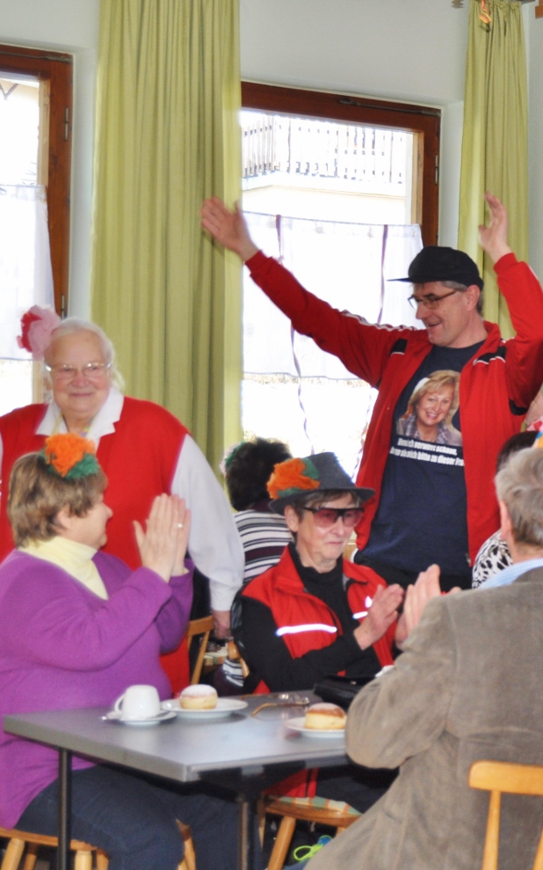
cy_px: 436
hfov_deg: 14.6
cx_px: 570
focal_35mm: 88
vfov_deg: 23.6
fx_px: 2084
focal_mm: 38
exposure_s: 1/125
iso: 400
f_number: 5.6
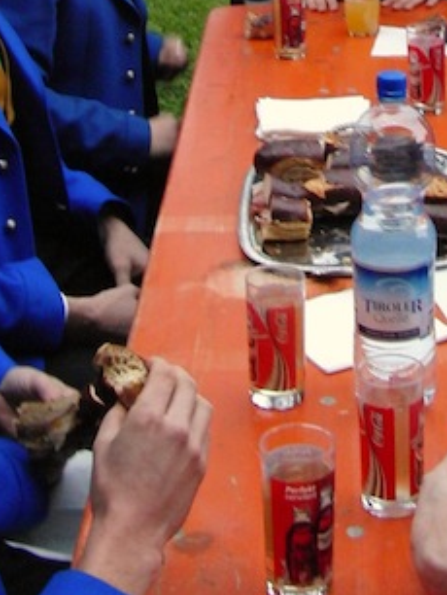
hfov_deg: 15.7
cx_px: 340
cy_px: -54
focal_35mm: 94
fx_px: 1616
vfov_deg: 20.0
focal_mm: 7.3
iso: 400
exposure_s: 1/25
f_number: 2.7
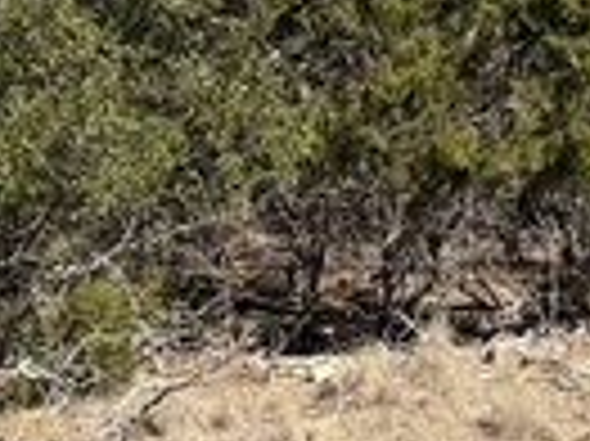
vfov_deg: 12.2
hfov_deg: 16.8
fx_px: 1992
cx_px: 351
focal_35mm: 117
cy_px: -180
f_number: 1.78
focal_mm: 6.76
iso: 80
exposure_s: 1/2611
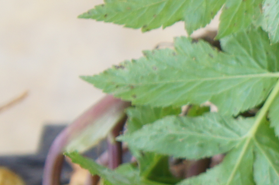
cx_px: 658
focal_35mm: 216
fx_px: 1670
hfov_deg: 8.7
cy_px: 234
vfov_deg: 6.3
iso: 250
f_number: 4
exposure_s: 1/160
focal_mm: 27
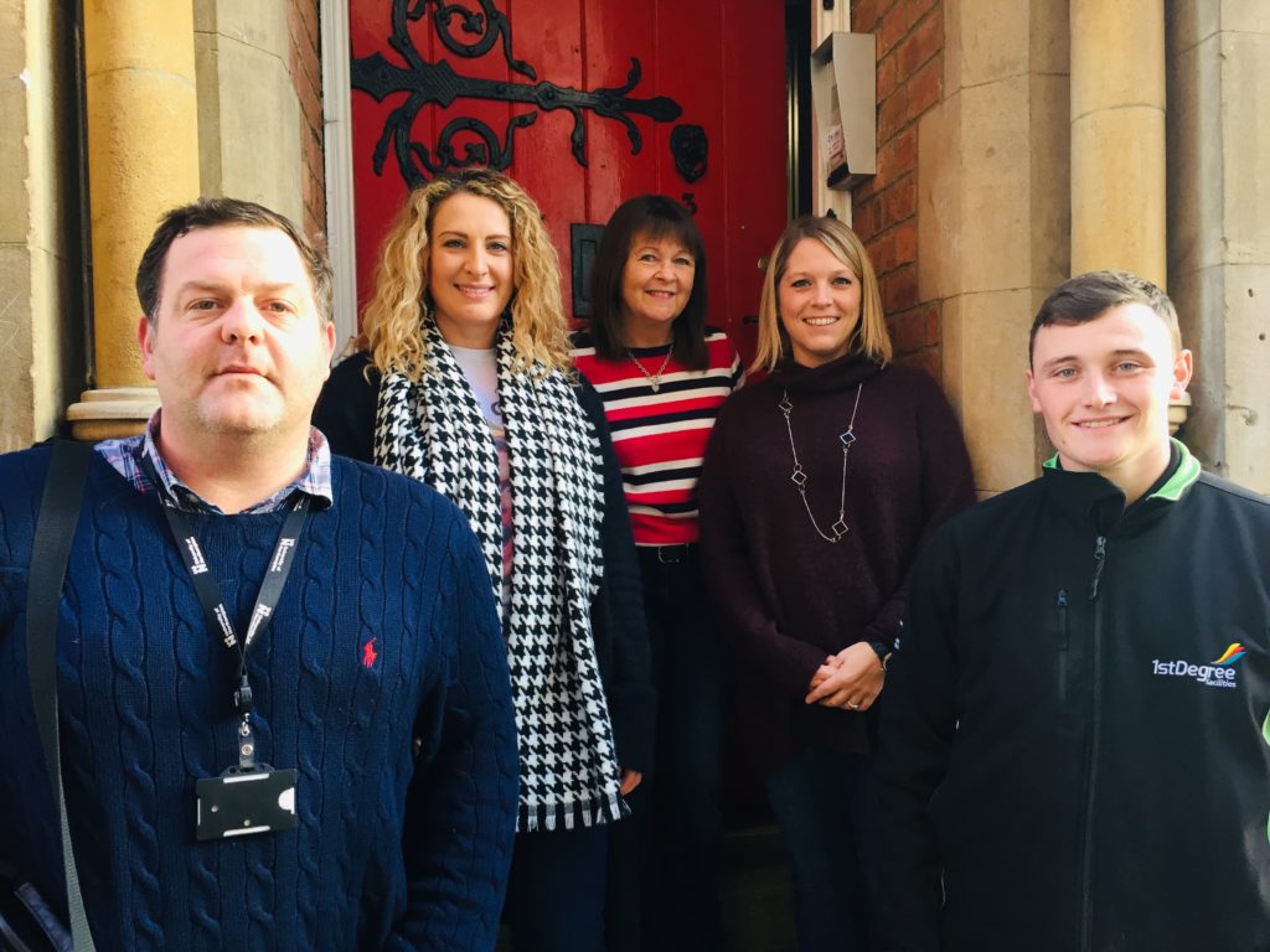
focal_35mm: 29
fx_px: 1064
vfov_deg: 48.2
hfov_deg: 61.7
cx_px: 635
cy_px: 476
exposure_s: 1/33
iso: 40
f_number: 2.2
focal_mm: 4.15
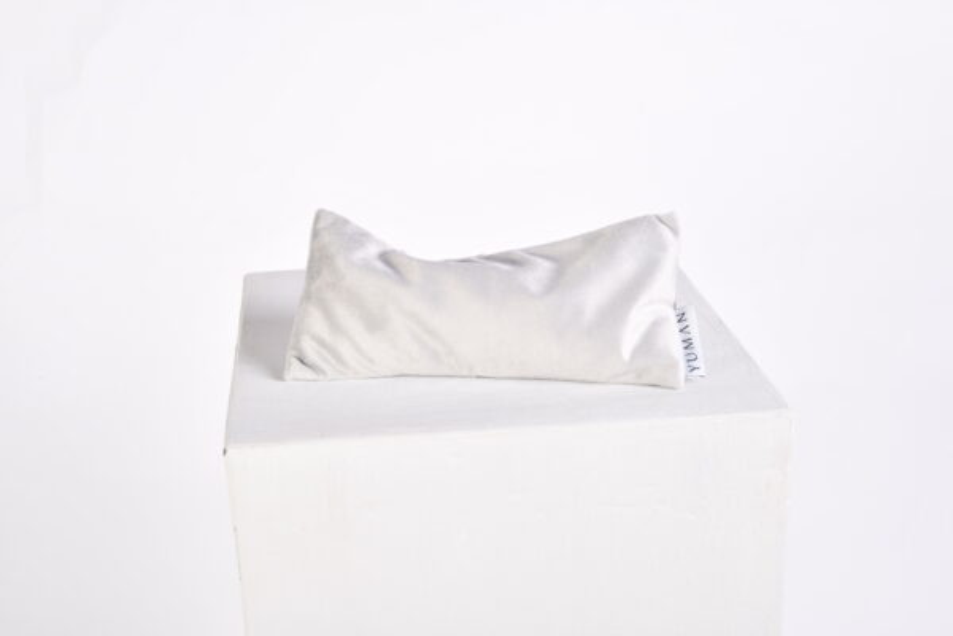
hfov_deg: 39.6
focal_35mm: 50
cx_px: 476
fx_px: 1324
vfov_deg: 27.0
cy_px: 318
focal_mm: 50
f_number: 13
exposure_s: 1/125
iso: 100
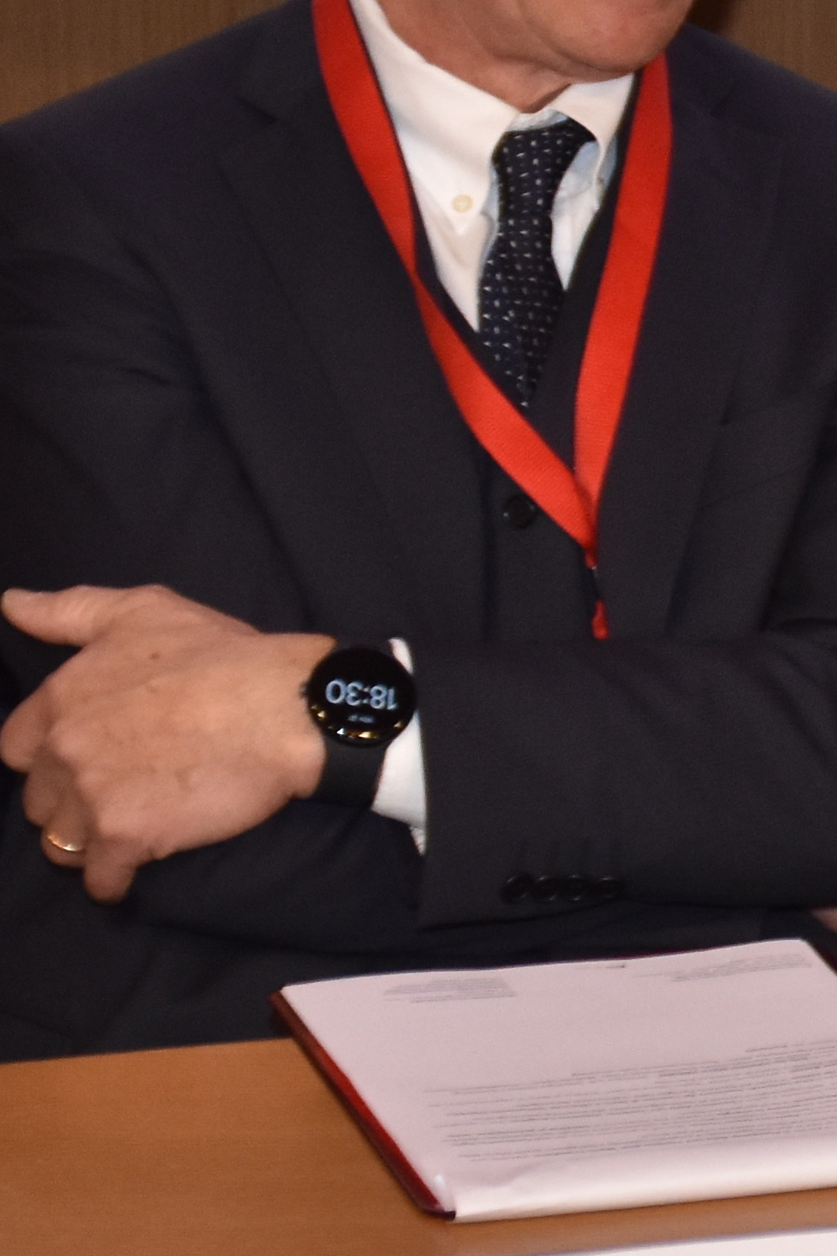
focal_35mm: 227
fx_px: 7920
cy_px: -61
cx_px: 1989
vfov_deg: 9.0
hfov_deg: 5.8
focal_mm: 38
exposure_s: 1/80
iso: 1000
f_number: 3.2
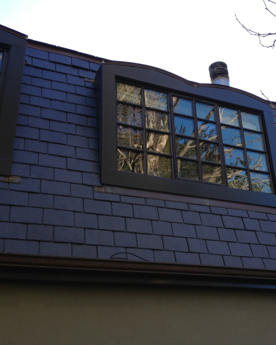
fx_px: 500
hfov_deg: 30.4
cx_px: 202
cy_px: 170
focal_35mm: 49
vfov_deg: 38.0
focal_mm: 4.28
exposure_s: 1/314
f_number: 2.4
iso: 50
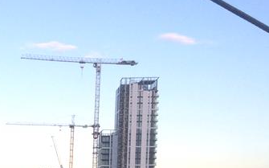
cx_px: -33
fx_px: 579
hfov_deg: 24.3
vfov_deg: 15.5
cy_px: 231
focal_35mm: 79
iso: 32
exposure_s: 1/398
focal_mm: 4.15
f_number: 2.2
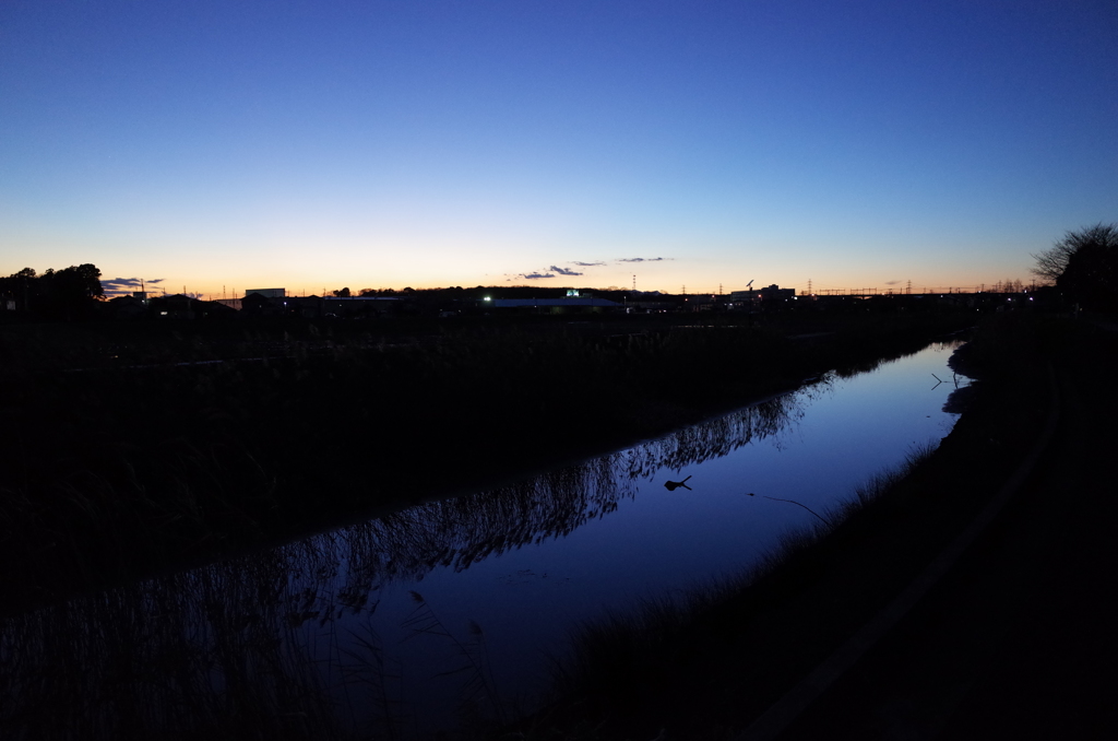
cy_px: 370
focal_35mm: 28
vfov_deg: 46.2
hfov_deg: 65.6
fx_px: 868
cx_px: 559
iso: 1600
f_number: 2.8
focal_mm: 18.3
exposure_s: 1/40
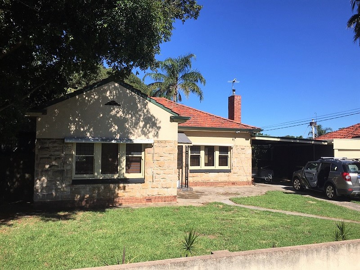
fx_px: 302
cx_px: 180
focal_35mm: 29
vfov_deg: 48.2
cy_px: 135
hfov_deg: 61.7
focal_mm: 4.15
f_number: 2.2
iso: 32
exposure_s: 1/2326
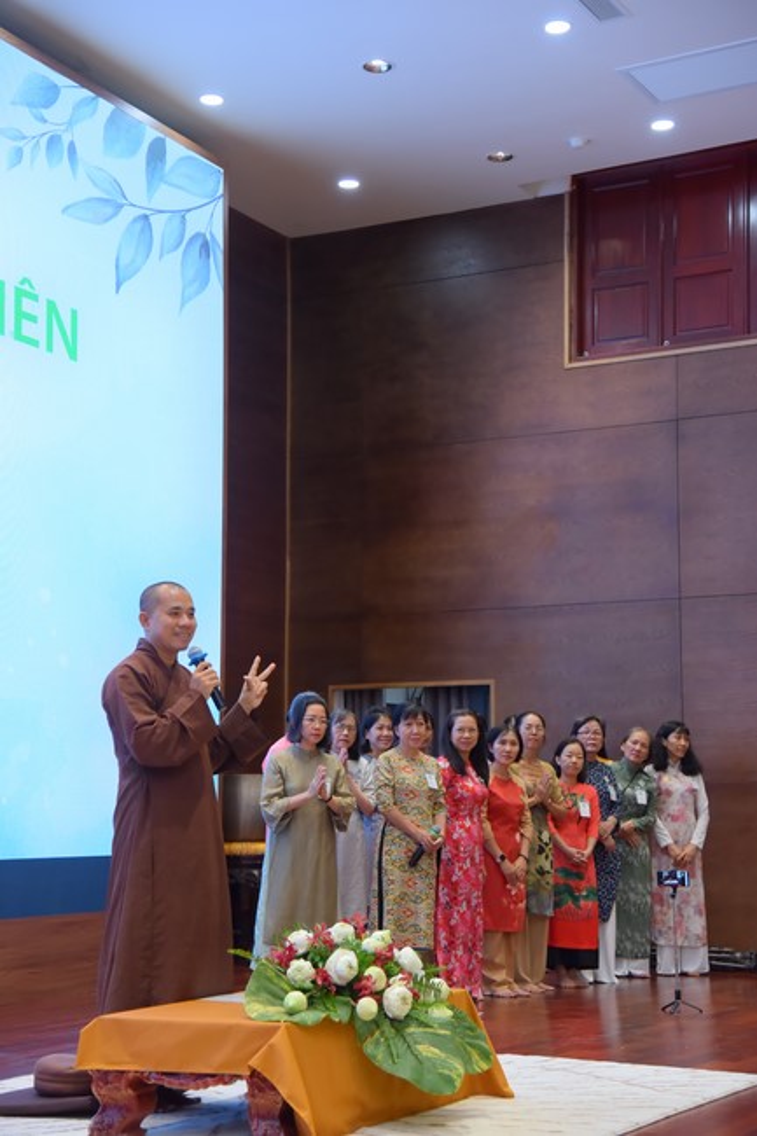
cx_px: 378
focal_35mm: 62
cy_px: 568
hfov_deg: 21.9
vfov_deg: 32.4
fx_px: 1956
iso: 1250
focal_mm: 62
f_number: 5
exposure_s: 1/160
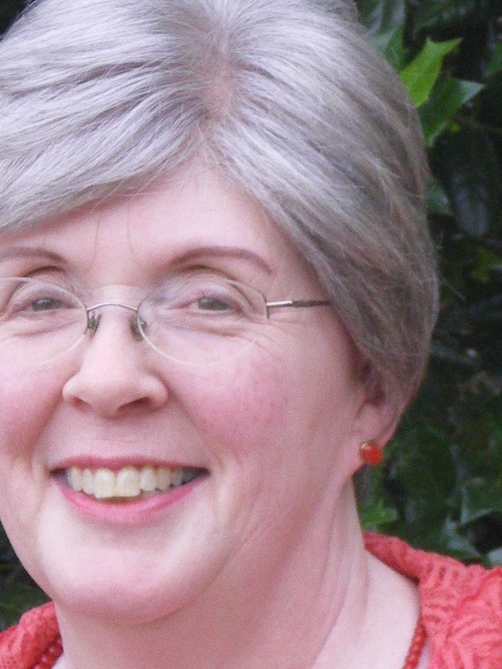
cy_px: 375
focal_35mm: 307
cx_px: 258
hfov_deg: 4.8
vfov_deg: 6.5
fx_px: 5935
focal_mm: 18.9
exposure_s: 1/100
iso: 200
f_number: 5.9
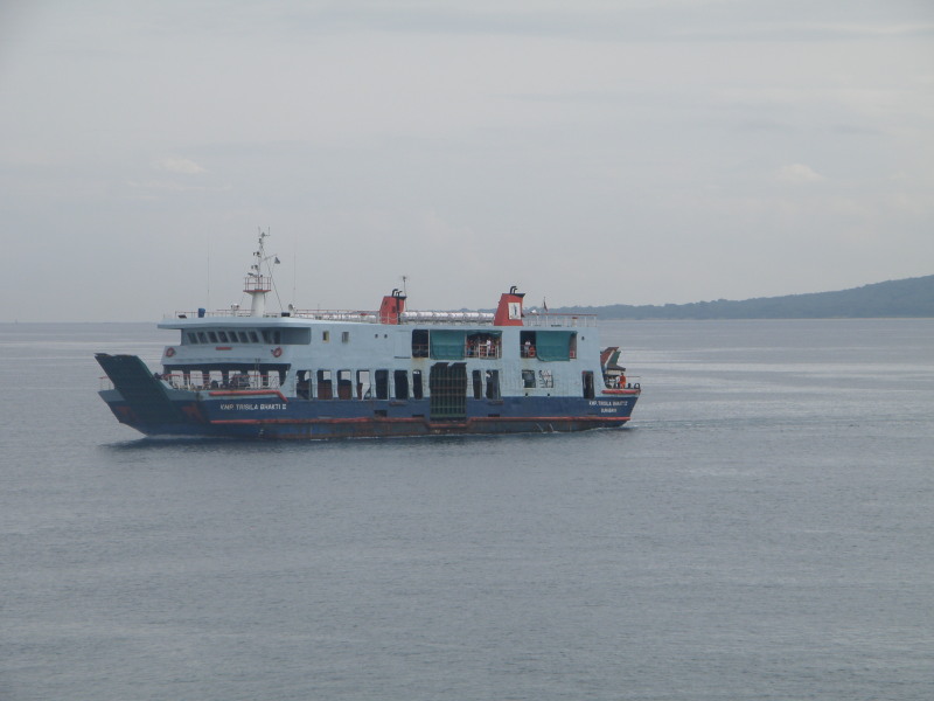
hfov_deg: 10.6
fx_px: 5046
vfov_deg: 7.9
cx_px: 467
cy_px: 350
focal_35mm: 187
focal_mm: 33.28
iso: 64
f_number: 5.6
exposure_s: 1/400
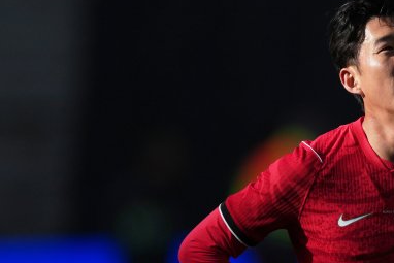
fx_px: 20626
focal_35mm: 1884
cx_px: 363
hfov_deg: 1.1
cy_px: 183
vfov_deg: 0.7
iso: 200
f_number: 4
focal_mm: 600
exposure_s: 1/4000
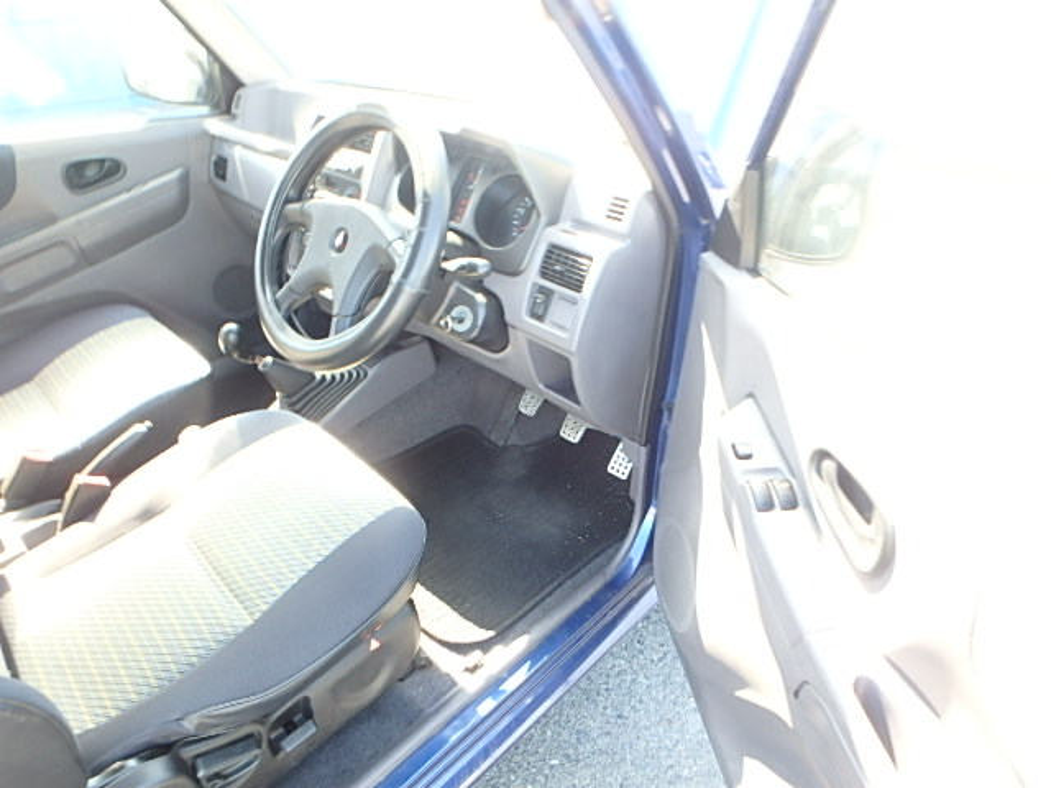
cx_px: 526
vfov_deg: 63.4
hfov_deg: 79.0
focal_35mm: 21
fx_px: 638
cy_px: 394
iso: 200
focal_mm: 3.7
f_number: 3.5
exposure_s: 1/40
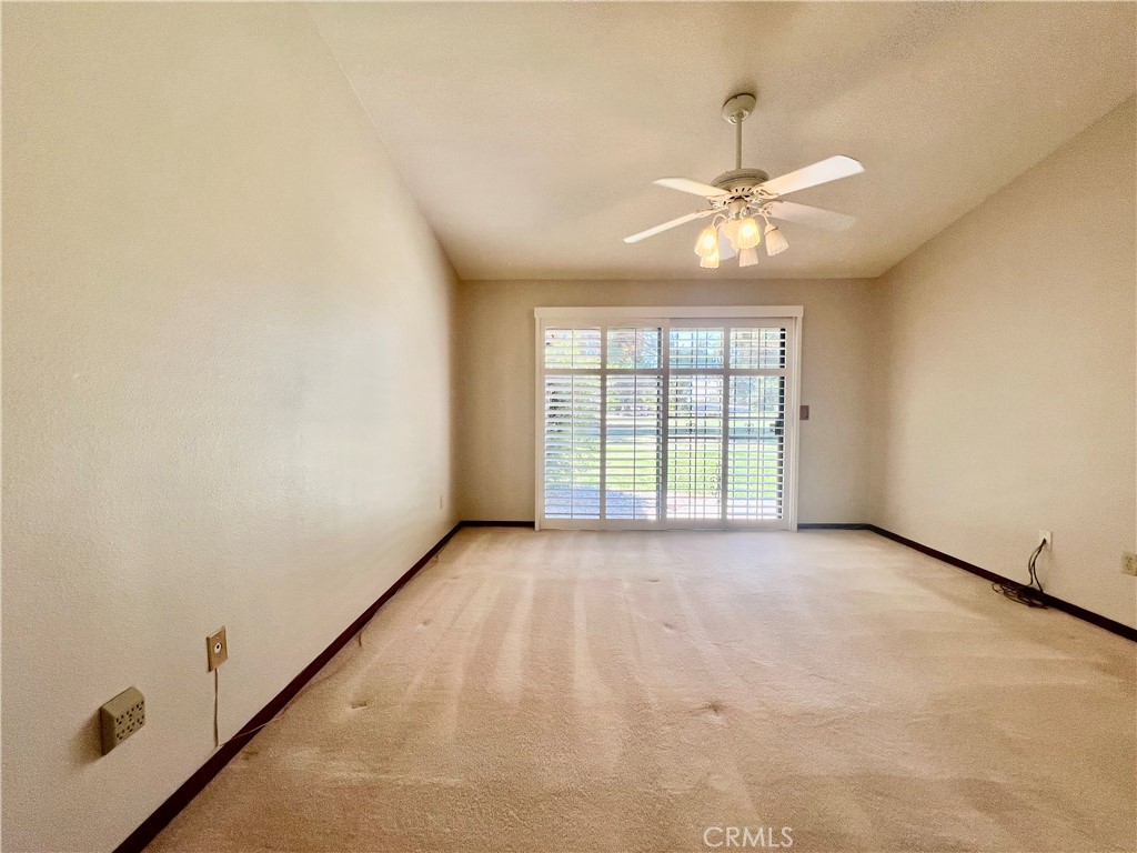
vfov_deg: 89.9
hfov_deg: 106.2
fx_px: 427
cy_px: 426
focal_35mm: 13
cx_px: 568
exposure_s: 1/120
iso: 64
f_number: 1.8
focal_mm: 1.57
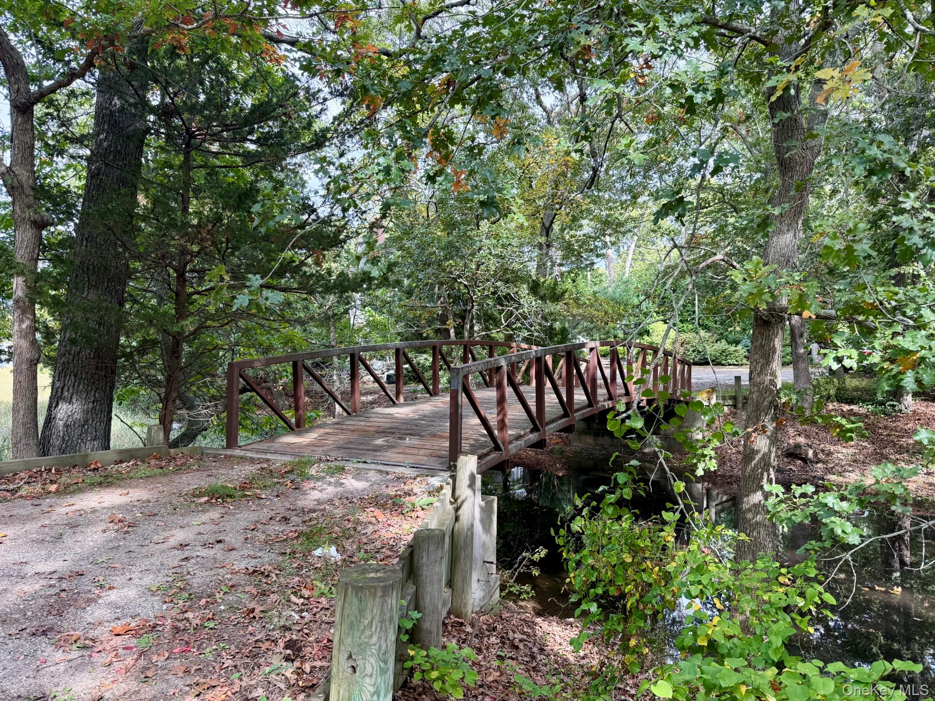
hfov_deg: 71.6
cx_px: 468
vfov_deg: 56.8
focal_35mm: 24
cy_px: 350
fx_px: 648
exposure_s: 1/389
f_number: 1.78
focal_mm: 6.76
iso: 100
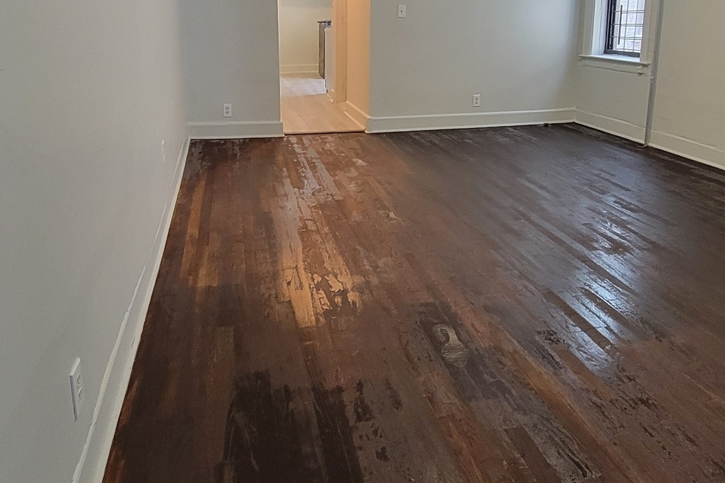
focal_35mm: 27
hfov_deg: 67.4
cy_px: 118
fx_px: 544
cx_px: 367
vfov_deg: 46.1
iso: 320
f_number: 2.2
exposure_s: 1/30
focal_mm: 2.2
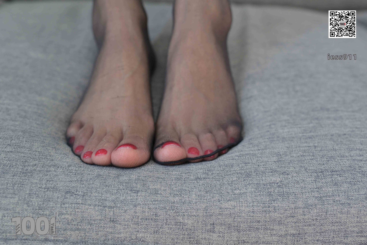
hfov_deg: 54.4
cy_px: 122
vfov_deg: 37.9
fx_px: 357
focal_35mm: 35
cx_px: 184
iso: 1000
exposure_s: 1/200
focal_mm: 35
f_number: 4
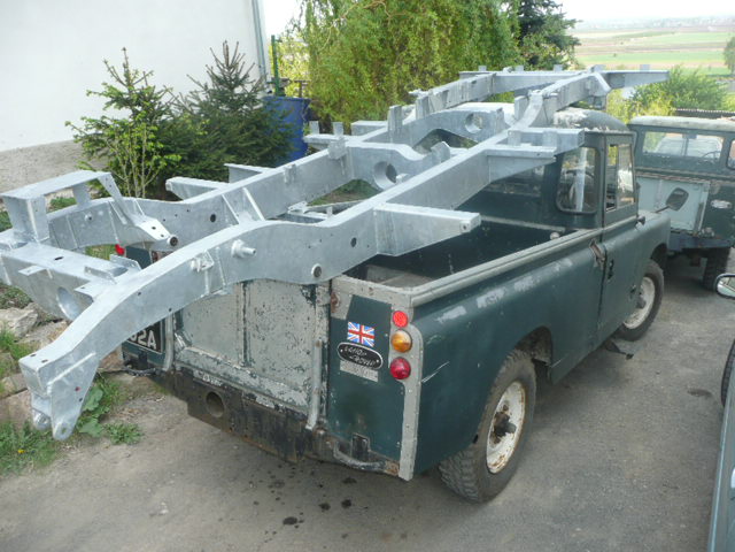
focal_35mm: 28
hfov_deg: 63.4
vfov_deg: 49.7
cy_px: 276
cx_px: 368
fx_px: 595
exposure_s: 1/160
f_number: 3.3
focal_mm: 4.6
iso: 100
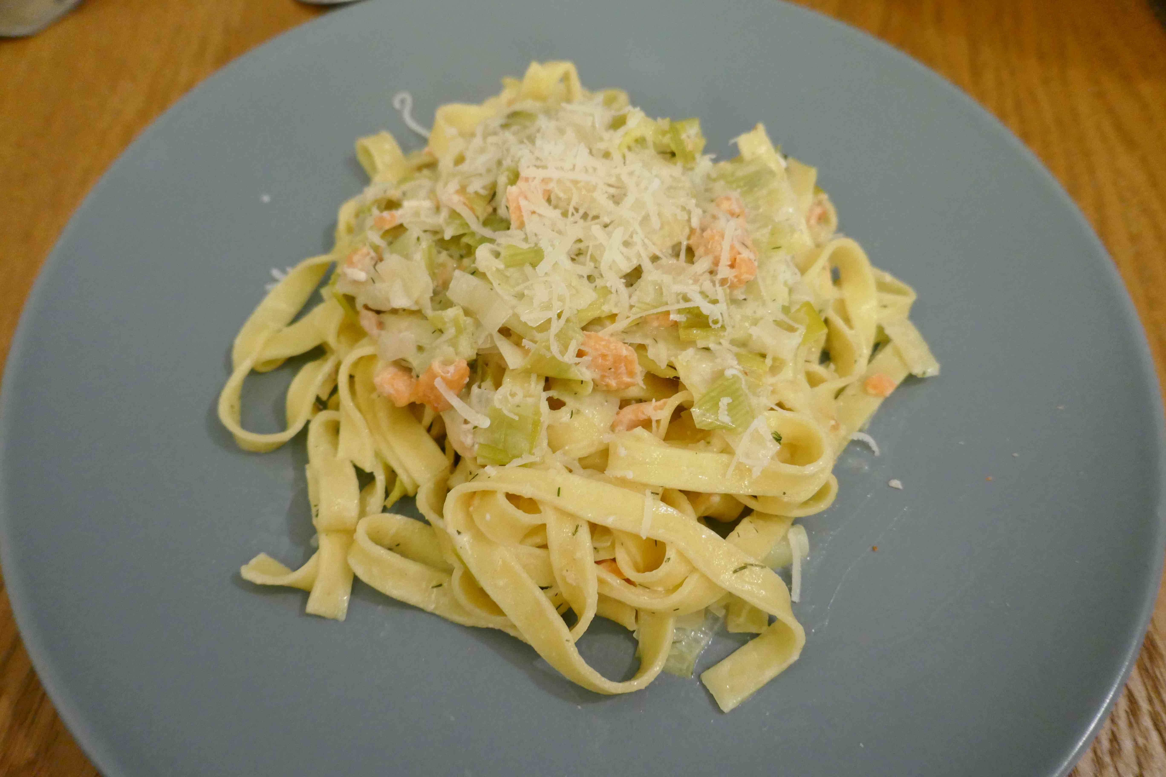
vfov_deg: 51.3
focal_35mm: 25
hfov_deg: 71.5
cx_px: 583
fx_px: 810
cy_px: 388
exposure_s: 1/20
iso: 1600
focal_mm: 9.1
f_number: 2.8
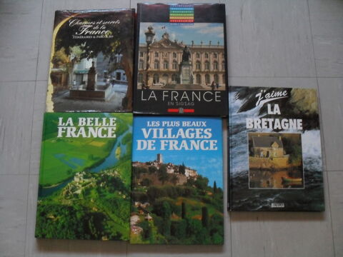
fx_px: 347
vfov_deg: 40.7
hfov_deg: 52.6
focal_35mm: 35
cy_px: 128
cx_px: 172
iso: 320
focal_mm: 6.3
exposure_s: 1/15
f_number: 3.2
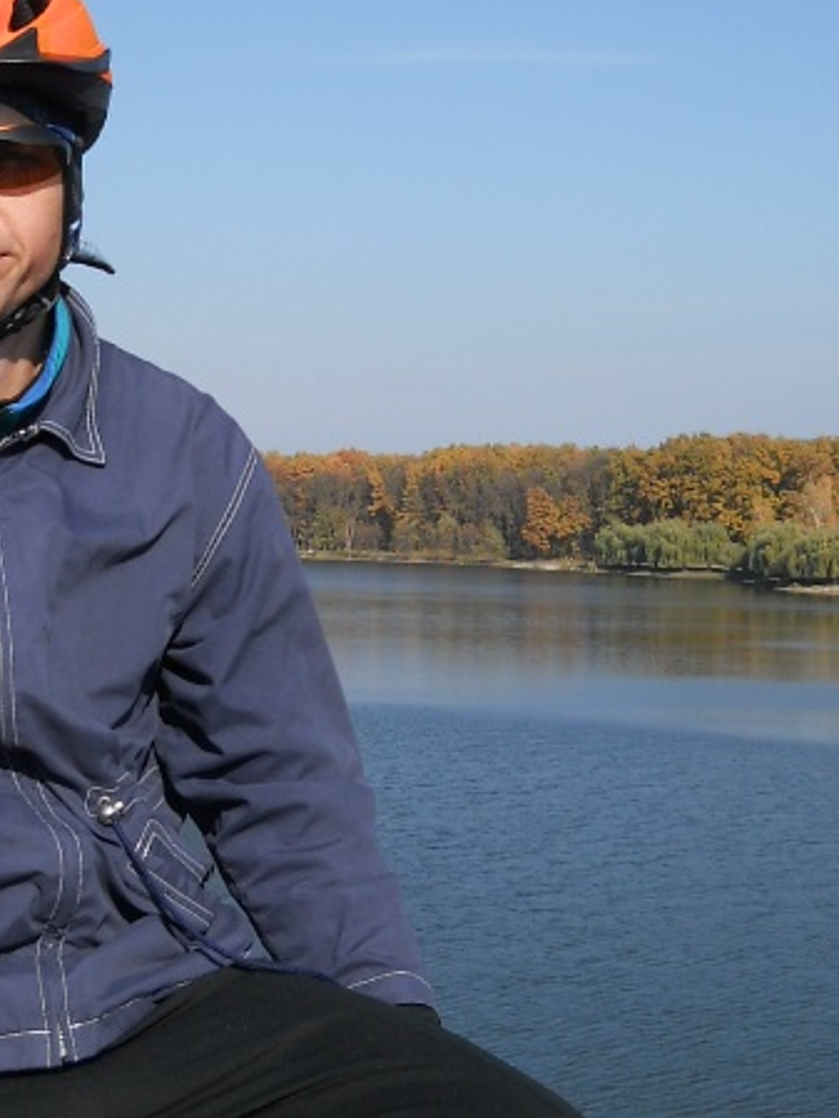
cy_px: 451
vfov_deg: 26.6
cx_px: 261
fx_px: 2358
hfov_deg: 20.1
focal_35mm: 73
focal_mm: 6.72
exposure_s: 1/400
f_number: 5.5
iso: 80
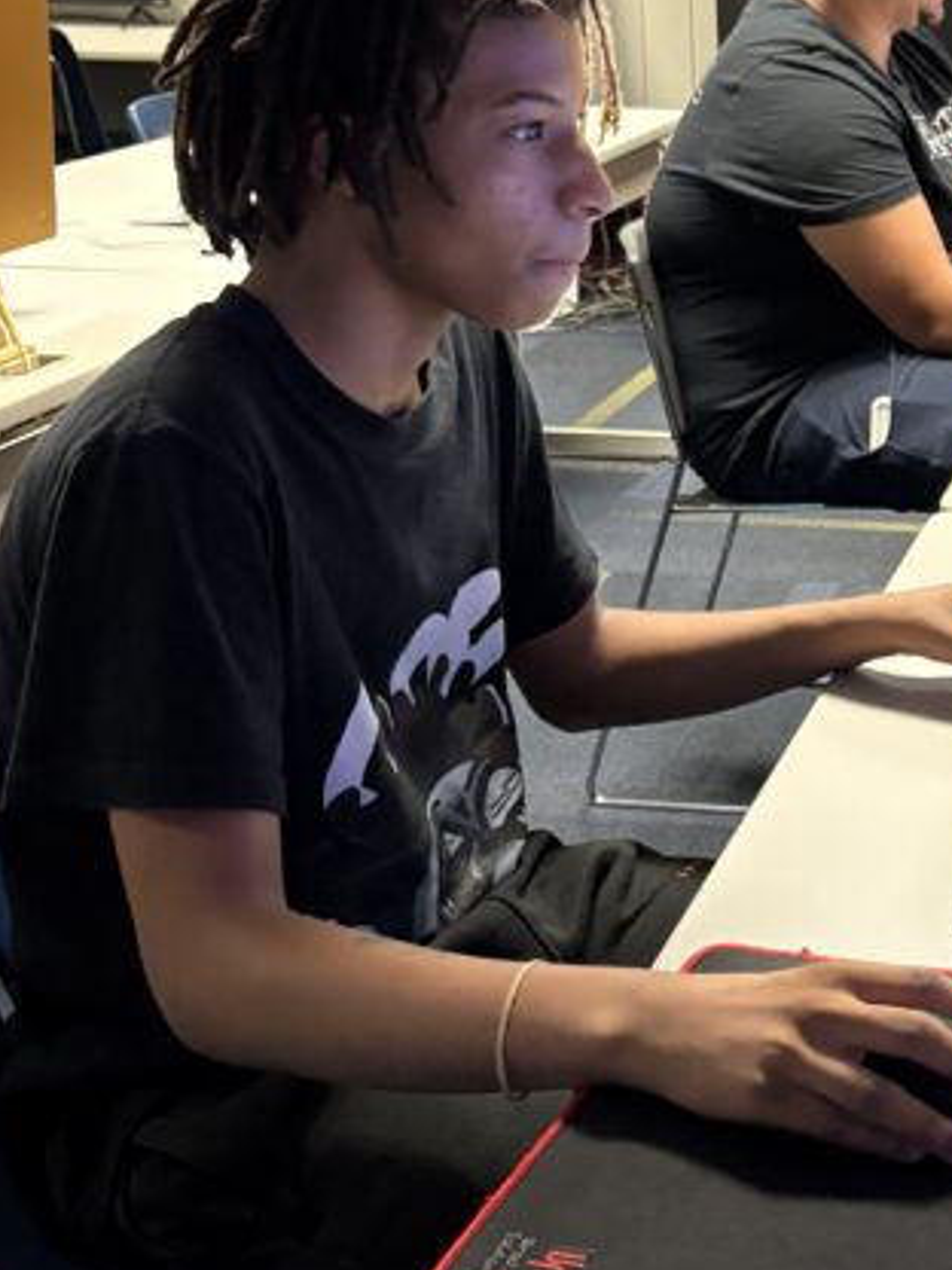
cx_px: 1047
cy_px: 479
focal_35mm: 64
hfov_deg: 21.7
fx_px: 2347
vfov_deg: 30.1
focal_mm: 5.96
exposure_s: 1/60
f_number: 1.6
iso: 320
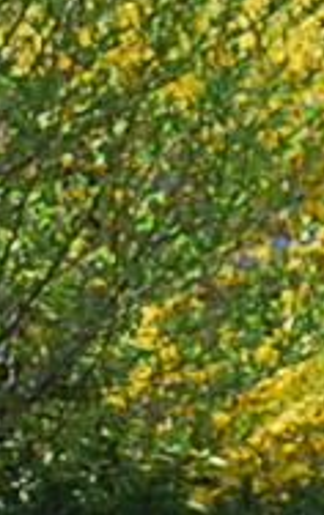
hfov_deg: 1.7
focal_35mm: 755
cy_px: -482
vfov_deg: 2.8
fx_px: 10634
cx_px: 1271
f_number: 7.1
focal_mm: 48
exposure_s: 1/200
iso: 100
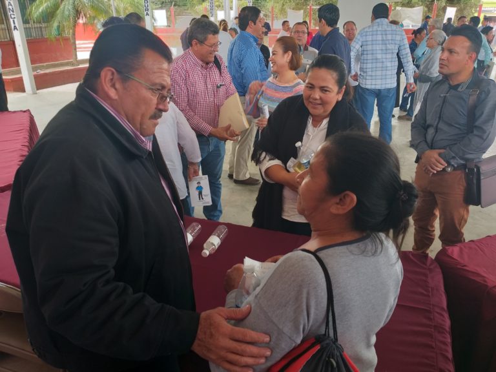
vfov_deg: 53.1
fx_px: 373
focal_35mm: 26
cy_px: 186
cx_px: 248
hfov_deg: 67.3
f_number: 1.7
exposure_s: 1/60
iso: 41
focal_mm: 3.93
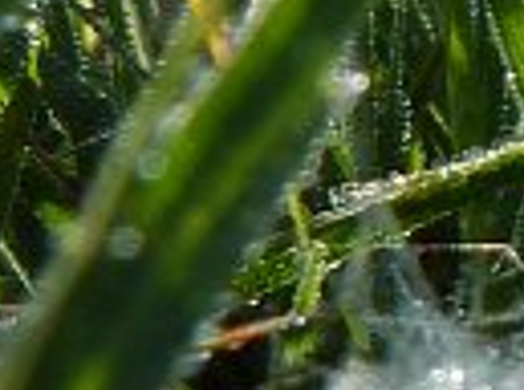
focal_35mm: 199
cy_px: -49
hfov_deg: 7.4
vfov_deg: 7.4
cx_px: 2019
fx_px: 3004
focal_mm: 4.1
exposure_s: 1/320
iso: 80
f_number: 4
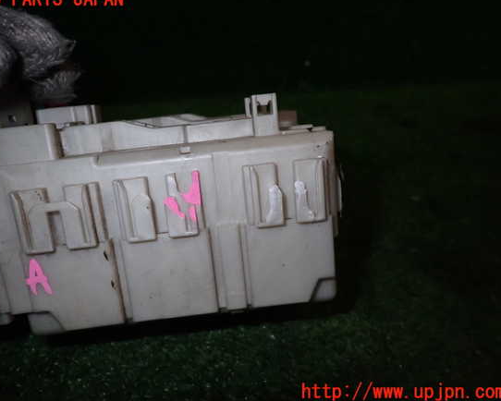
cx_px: 233
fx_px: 400
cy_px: 196
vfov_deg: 53.2
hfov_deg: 64.0
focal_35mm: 27
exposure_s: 1/100
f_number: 5.6
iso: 400
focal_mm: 4.5
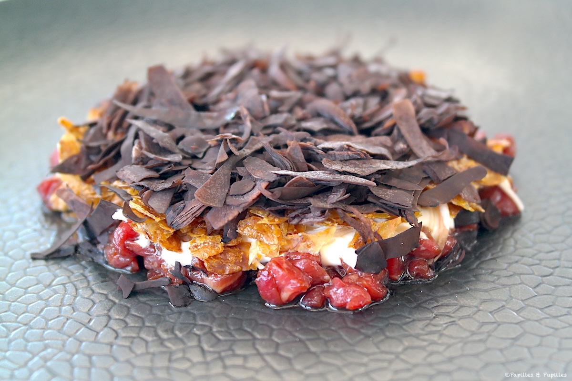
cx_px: 286
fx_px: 921
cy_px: 190
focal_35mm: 58
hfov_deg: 34.5
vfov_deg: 23.4
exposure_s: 1/60
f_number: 5
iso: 400
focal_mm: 38
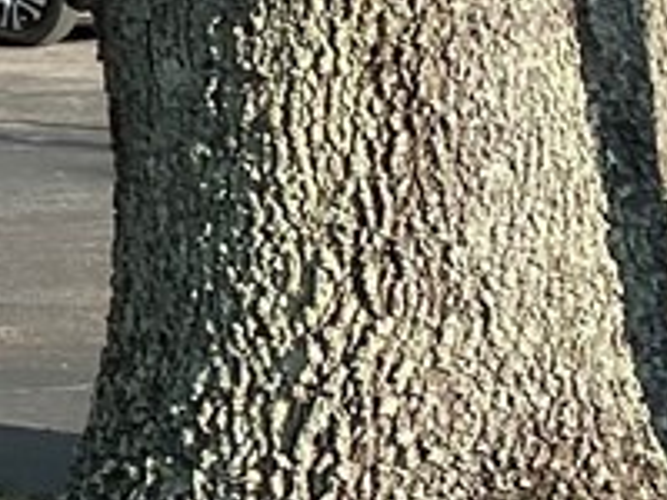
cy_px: -320
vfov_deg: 7.0
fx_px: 4008
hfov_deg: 7.5
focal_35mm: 208
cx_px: -1774
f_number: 1.8
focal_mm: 4.25
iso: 32
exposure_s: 1/898
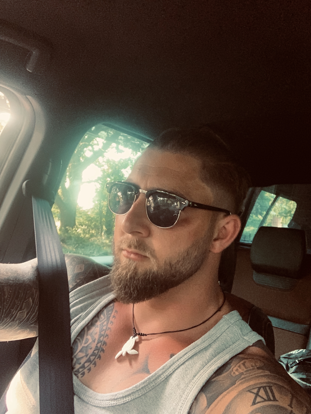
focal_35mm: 32
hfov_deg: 44.2
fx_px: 383
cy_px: 207
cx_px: 156
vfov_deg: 56.8
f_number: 2.2
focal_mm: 2.87
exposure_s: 1/35
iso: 320
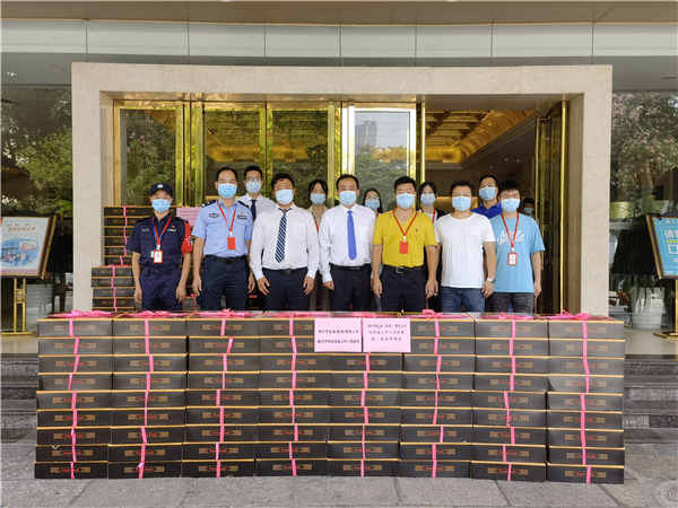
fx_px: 646
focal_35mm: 33
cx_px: 339
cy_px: 254
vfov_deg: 42.9
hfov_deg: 55.4
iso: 50
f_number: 1.9
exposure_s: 1/259
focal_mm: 6.67
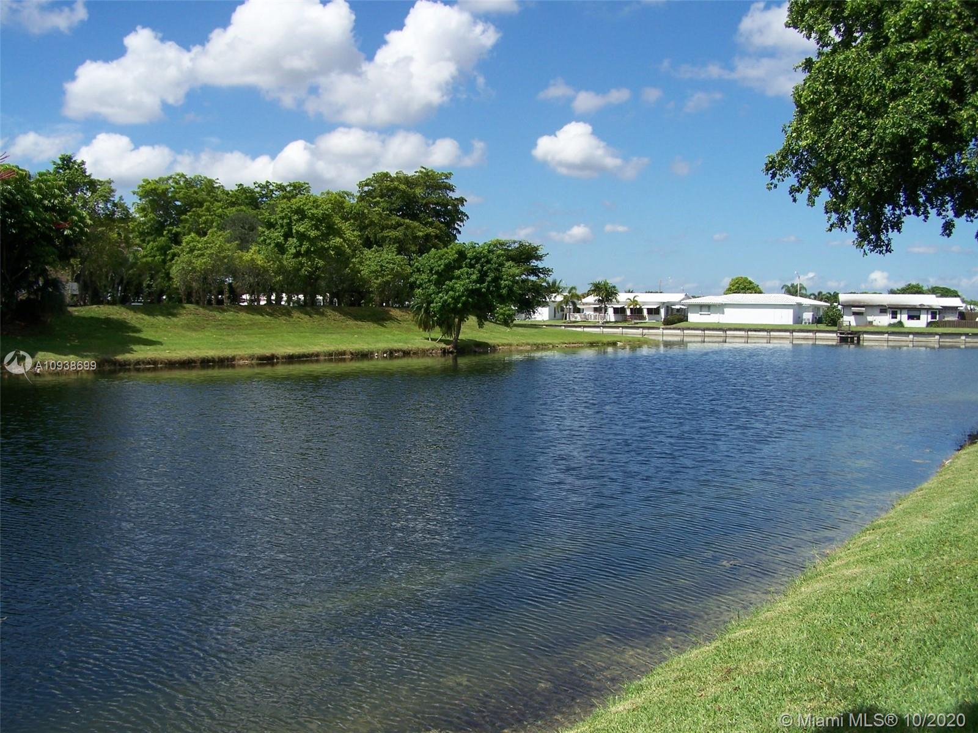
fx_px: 1074
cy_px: 366
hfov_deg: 49.0
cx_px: 489
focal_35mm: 38
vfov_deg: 37.7
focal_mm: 6.3
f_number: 4
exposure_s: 1/640
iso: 64
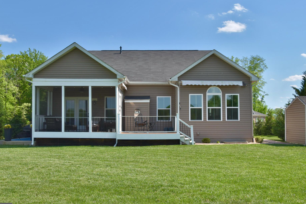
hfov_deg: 51.9
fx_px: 314
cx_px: 146
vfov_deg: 35.9
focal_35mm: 37
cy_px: 101
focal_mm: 22
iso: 250
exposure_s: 1/400
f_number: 10
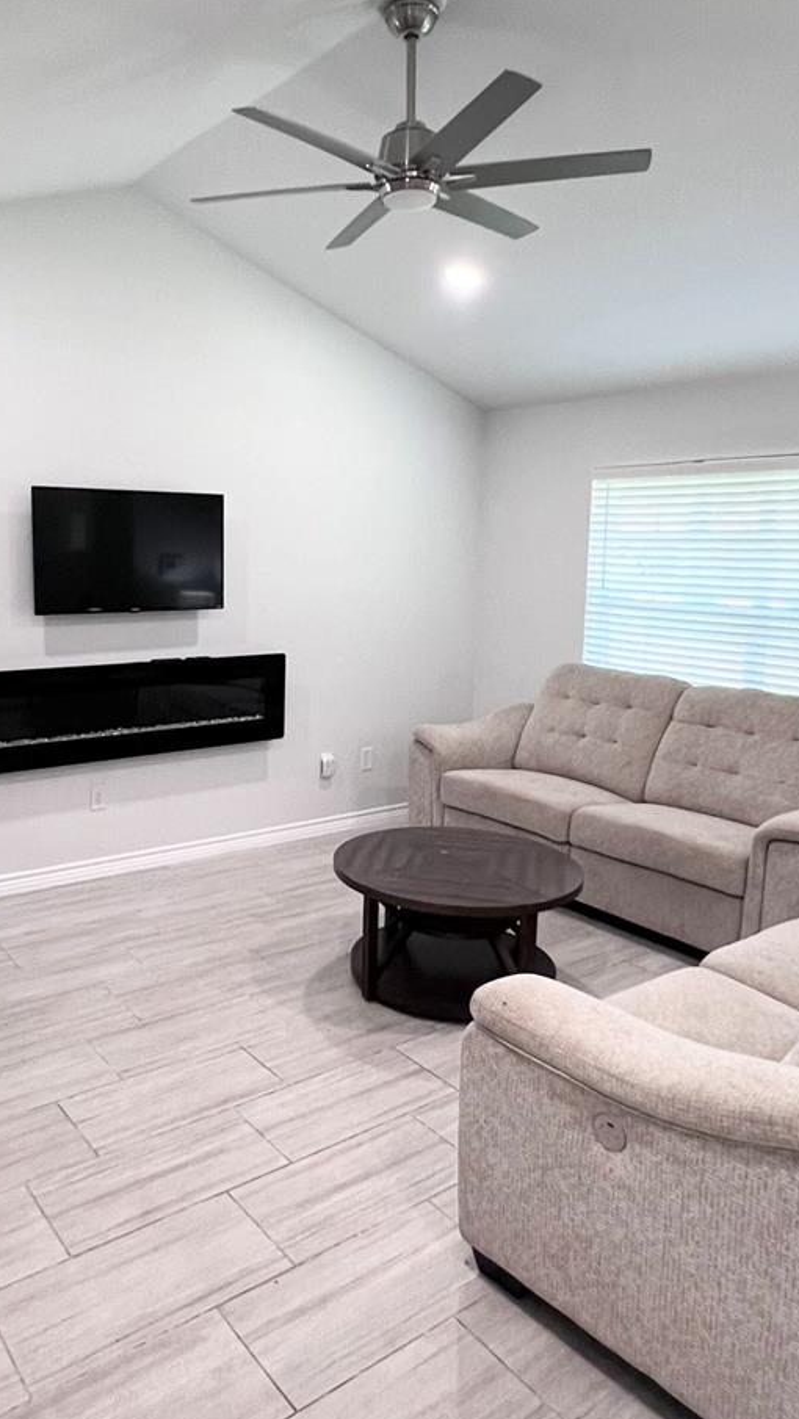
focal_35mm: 24
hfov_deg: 47.4
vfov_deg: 76.2
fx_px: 903
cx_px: 309
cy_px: 666
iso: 200
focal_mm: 1.57
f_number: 1.8
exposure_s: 1/120
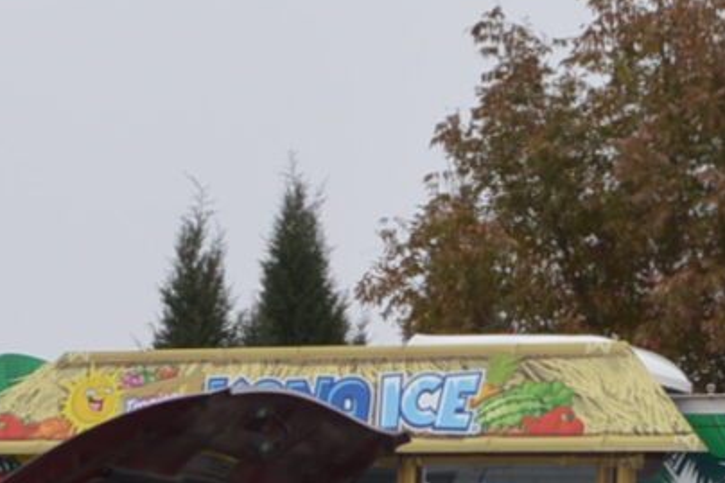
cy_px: 761
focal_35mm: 190
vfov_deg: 7.1
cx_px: -287
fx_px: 3825
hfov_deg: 10.5
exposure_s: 1/200
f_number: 5
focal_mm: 20
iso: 100
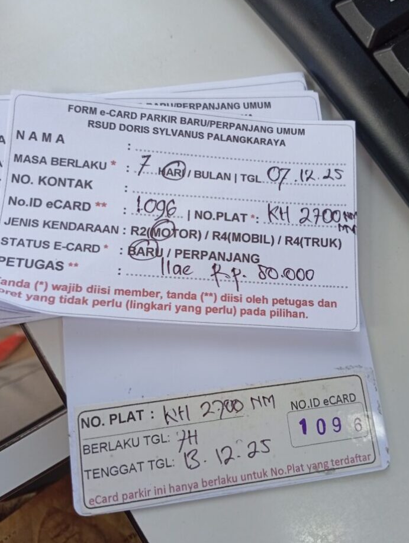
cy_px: 277
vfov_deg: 59.9
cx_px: 218
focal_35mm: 30
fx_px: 472
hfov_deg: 46.9
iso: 184
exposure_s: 1/50
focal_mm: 3.98
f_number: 1.8
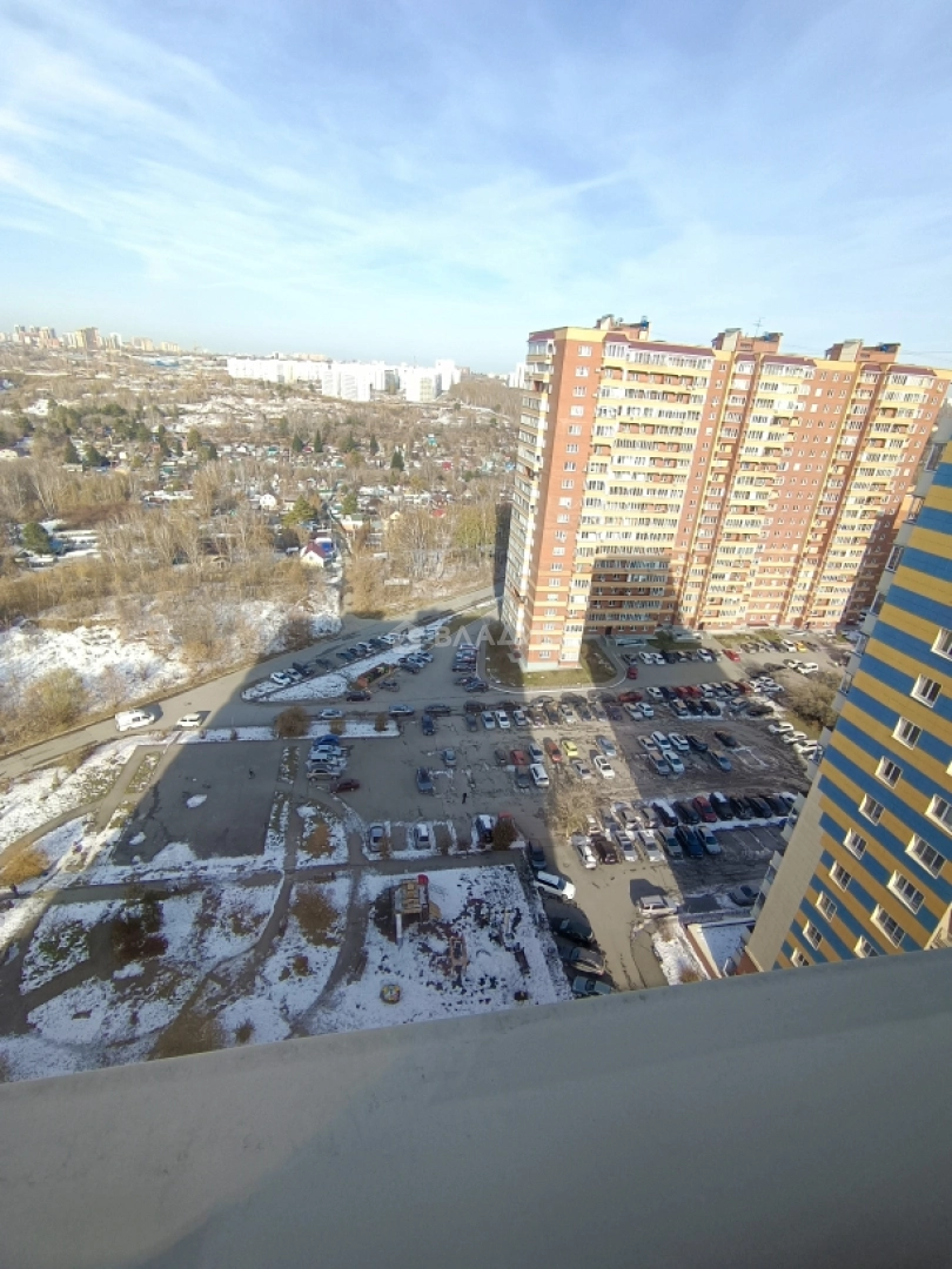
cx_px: 476
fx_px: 587
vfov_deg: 94.5
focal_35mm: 16
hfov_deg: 78.1
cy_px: 634
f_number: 2.2
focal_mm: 1.65
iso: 100
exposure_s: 1/503
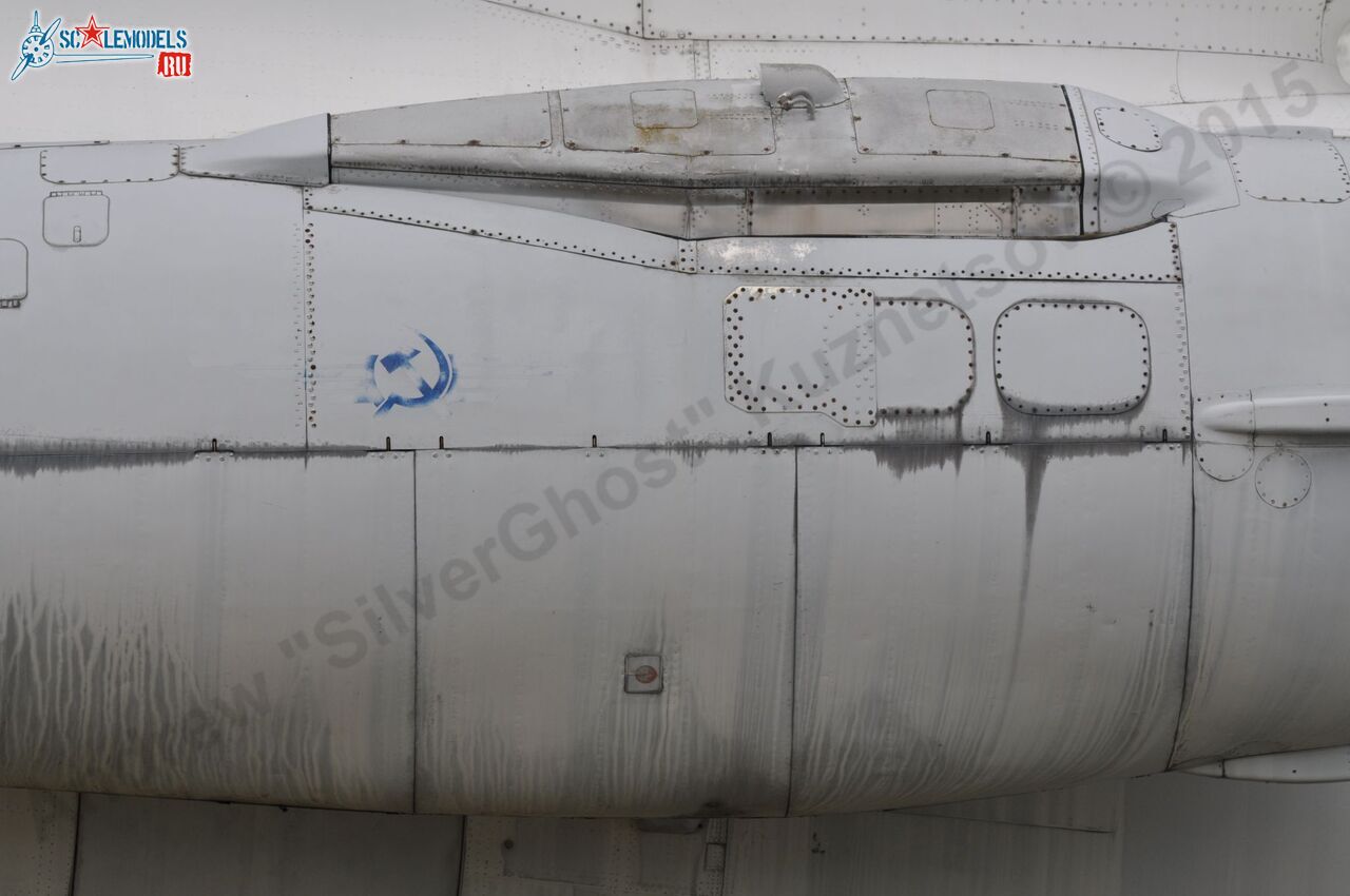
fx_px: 8146
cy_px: 448
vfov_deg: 6.3
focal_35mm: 218
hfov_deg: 9.5
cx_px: 675
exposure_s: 1/500
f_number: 8
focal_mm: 145
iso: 200
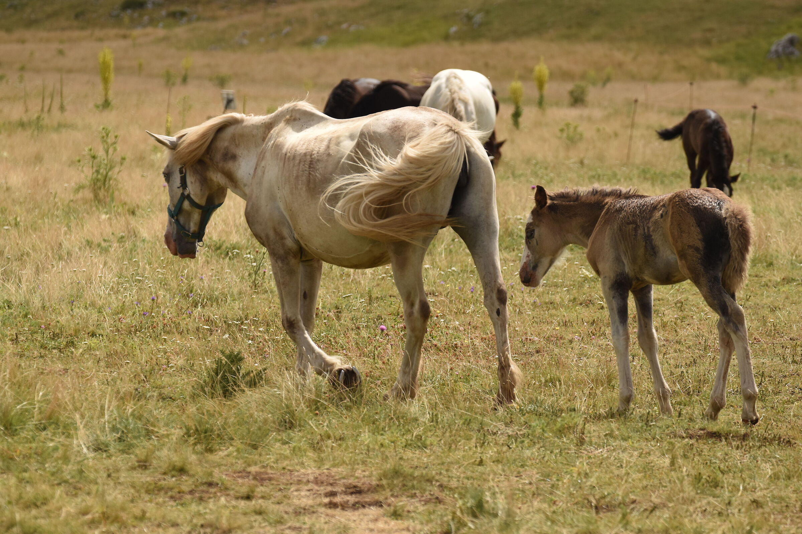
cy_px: 267
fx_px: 5680
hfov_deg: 8.1
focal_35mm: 255
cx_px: 401
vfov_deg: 5.4
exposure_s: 1/2000
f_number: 5.6
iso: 400
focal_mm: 170
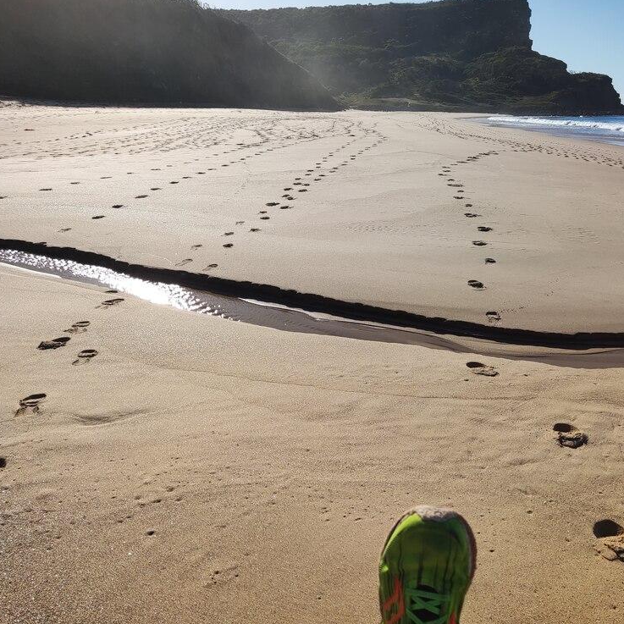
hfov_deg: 53.0
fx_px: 612
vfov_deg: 54.0
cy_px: 314
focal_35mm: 30
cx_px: 415
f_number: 1.79
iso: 50
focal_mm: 4.71
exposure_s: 1/2006
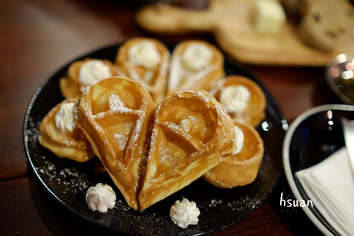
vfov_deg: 37.8
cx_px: 177
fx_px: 344
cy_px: 118
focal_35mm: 35
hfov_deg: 54.4
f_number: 1.4
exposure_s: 1/15
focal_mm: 23
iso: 400
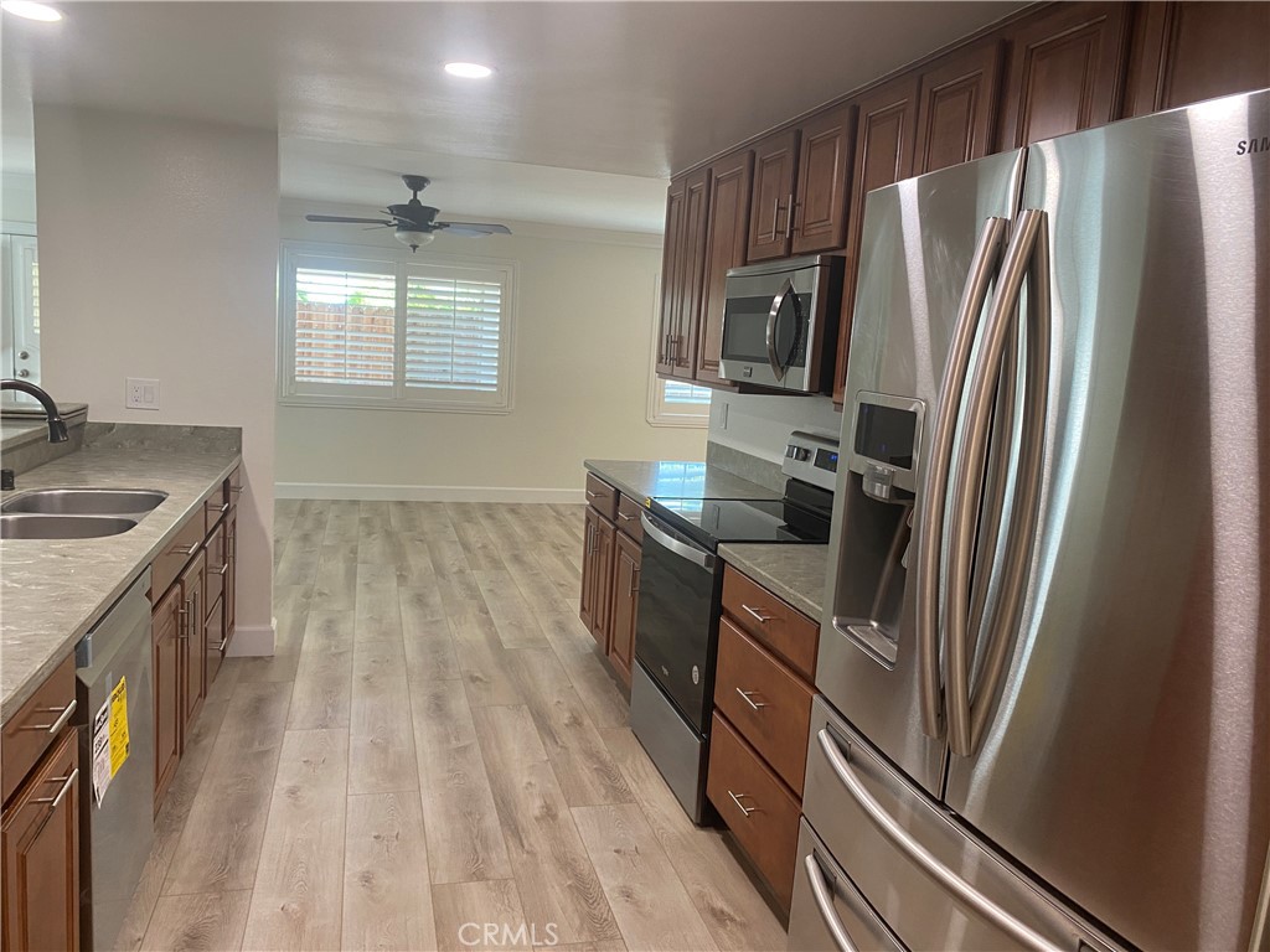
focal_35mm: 26
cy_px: 476
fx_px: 954
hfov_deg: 67.3
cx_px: 635
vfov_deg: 53.1
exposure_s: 1/60
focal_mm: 4.25
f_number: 1.8
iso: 100
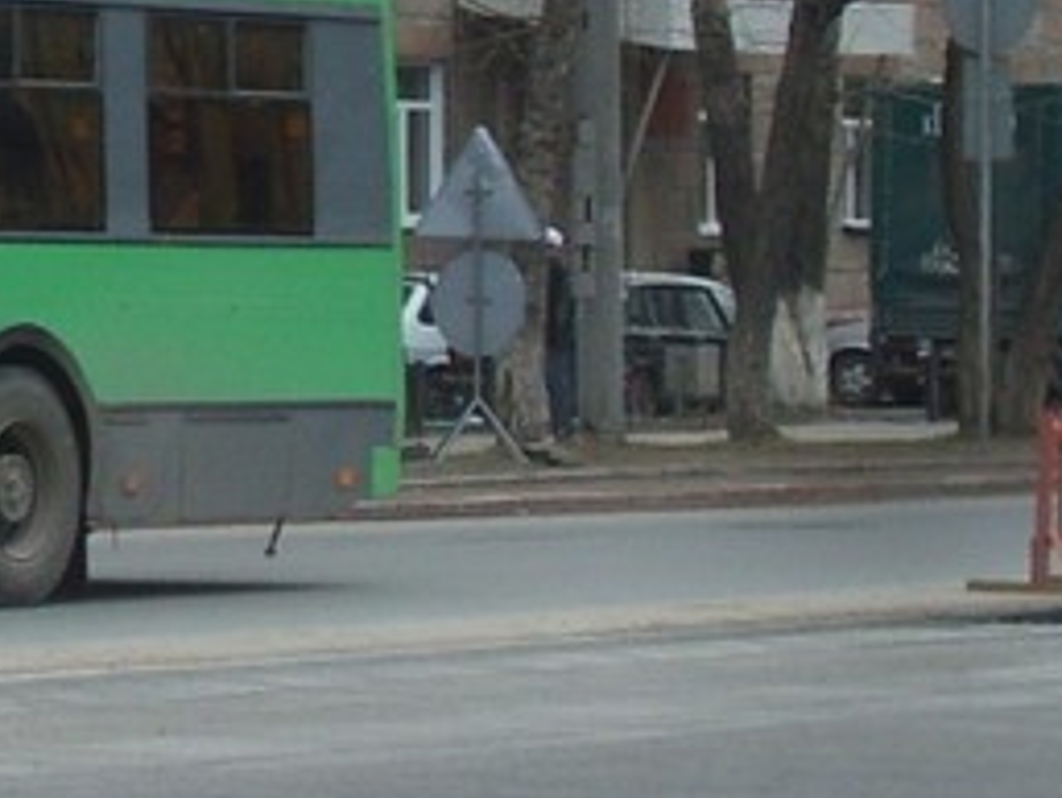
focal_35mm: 243
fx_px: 7459
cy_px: -178
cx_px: -533
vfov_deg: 6.1
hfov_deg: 8.0
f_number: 3.6
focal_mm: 10.3
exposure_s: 1/250
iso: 50
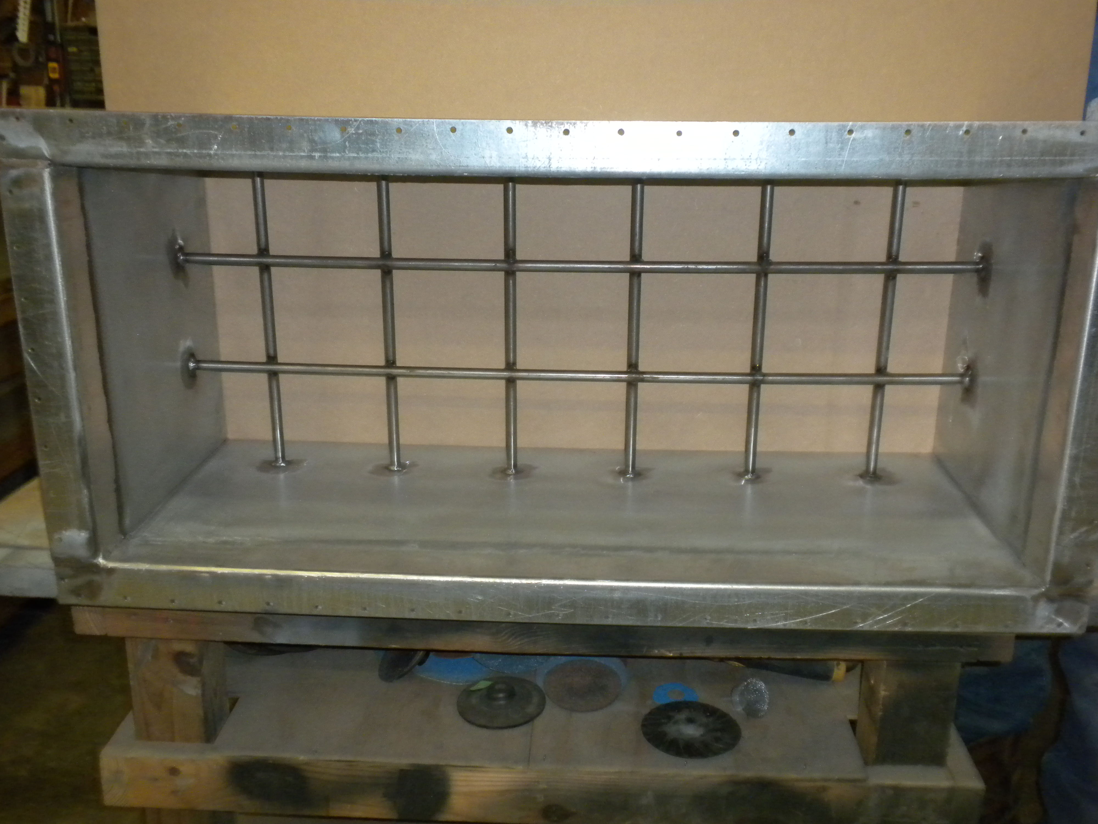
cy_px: 412
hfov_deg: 50.1
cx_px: 549
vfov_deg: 38.7
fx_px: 1174
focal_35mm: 37
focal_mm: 6.6
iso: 400
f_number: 3.5
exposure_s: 1/30
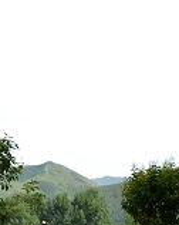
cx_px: 18
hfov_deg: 11.9
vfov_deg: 14.4
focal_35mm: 128
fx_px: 849
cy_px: 300
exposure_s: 1/250
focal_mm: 18
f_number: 8
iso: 200
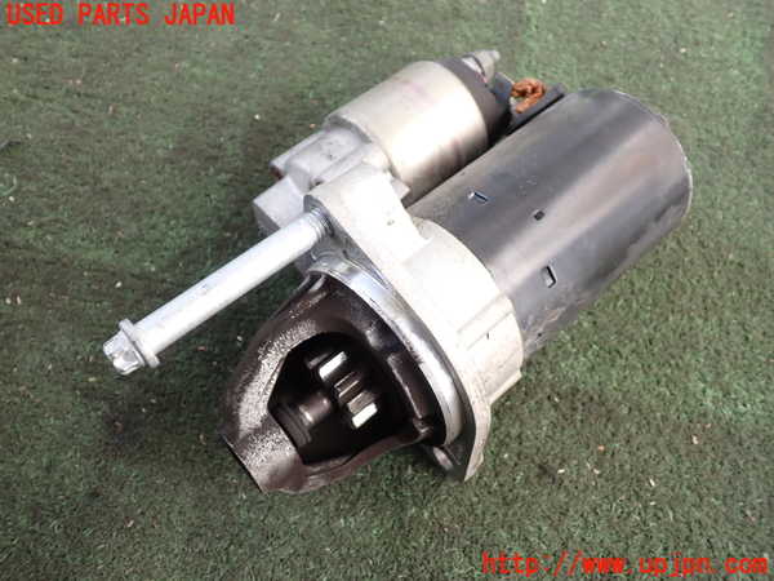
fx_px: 671
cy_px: 290
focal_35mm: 30
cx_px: 387
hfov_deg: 60.0
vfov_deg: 46.8
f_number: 2.3
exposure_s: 1/100
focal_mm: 5.4
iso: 100
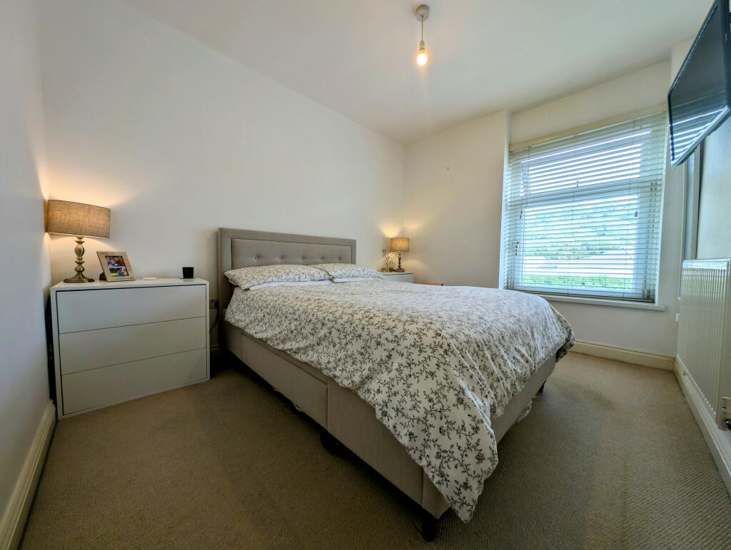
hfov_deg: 110.5
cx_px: 366
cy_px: 275
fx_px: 254
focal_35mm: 12
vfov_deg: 94.6
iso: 45
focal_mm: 2.23
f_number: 1.95
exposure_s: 1/178
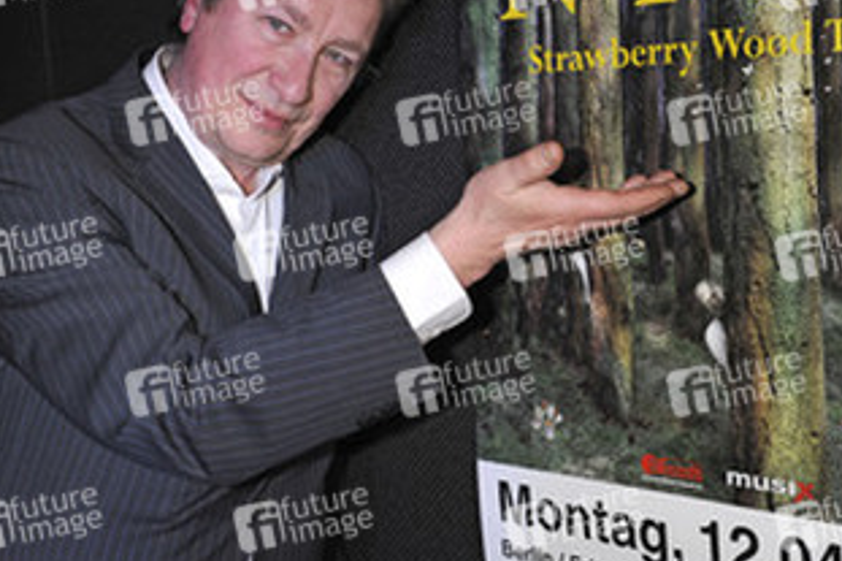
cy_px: 182
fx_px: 1426
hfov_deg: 32.8
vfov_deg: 22.1
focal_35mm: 61
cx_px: 502
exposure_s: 1/125
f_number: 4.5
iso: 1000
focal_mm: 42
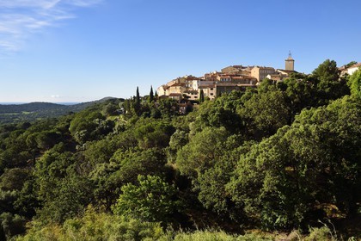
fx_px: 381
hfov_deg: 50.7
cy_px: 120
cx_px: 180
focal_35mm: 38
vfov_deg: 35.1
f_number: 14
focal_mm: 38
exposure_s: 1/320
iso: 400
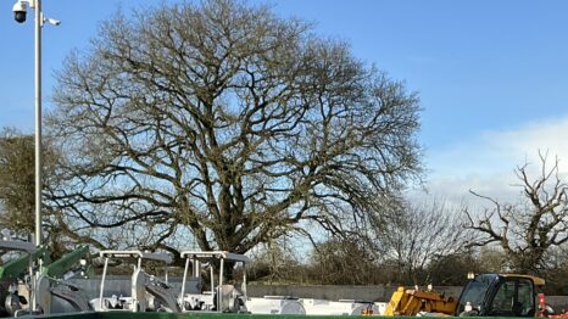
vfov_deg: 17.4
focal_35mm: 67
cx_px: 363
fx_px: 1009
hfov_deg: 31.3
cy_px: 351
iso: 25
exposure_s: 1/997
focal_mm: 3
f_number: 1.8
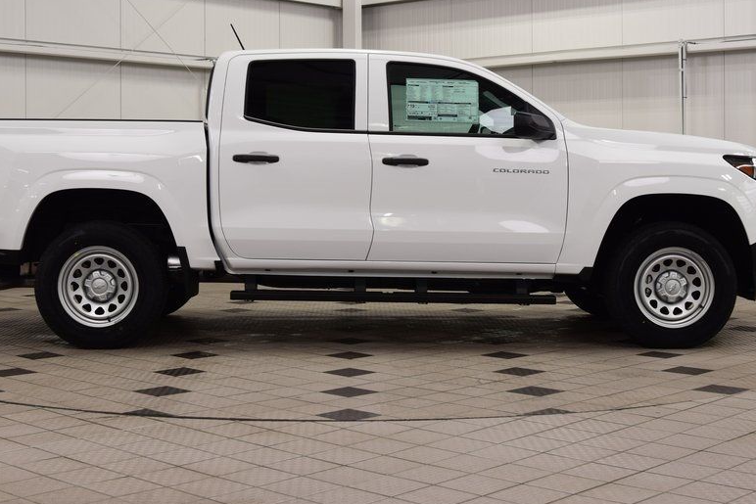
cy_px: 203
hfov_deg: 34.7
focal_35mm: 58
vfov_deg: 23.5
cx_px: 356
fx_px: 1211
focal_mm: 29
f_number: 7.1
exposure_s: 1/30
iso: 400
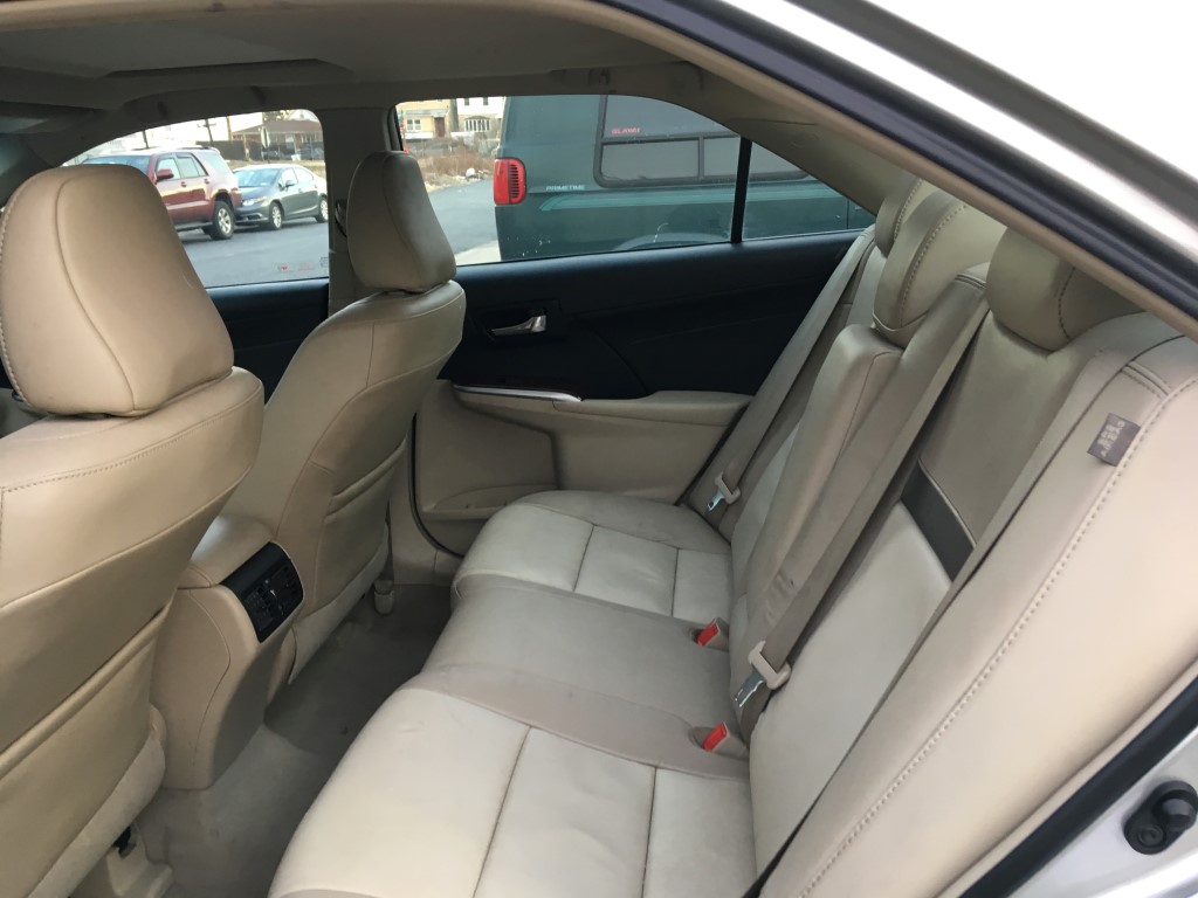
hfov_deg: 61.7
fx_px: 1004
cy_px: 449
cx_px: 599
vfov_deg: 48.2
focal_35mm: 29
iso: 50
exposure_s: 1/30
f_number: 2.2
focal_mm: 4.15
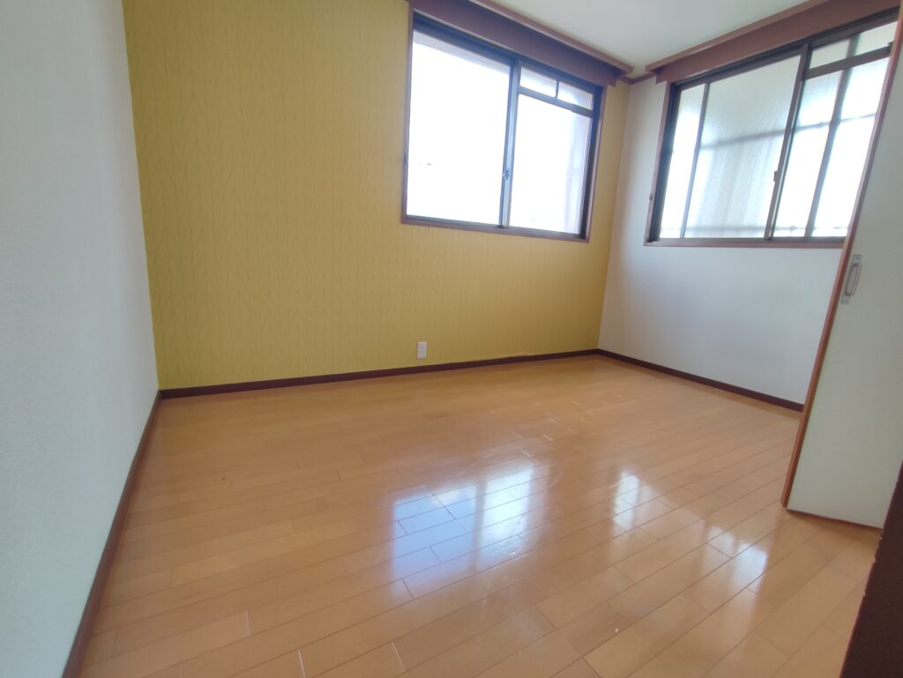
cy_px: 339
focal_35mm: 16
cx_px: 452
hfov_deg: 94.5
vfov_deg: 78.2
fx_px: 418
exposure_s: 1/100
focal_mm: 1.65
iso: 91
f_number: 2.2
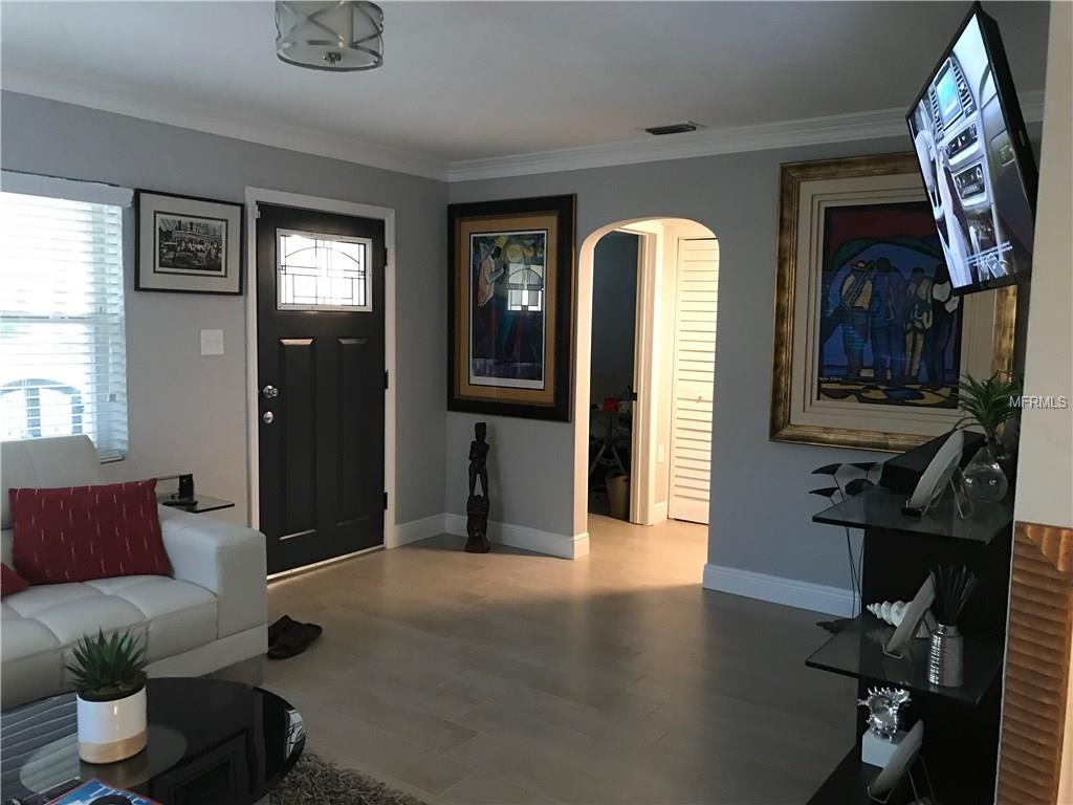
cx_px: 536
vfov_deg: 49.7
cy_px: 402
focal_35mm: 28
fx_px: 868
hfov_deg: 63.4
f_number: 1.8
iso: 100
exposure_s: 1/11
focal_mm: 3.99
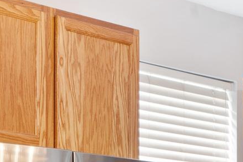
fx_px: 1107
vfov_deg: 8.1
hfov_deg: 12.0
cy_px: 284
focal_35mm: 164
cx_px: 346
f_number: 11
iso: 320
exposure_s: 1.3
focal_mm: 35
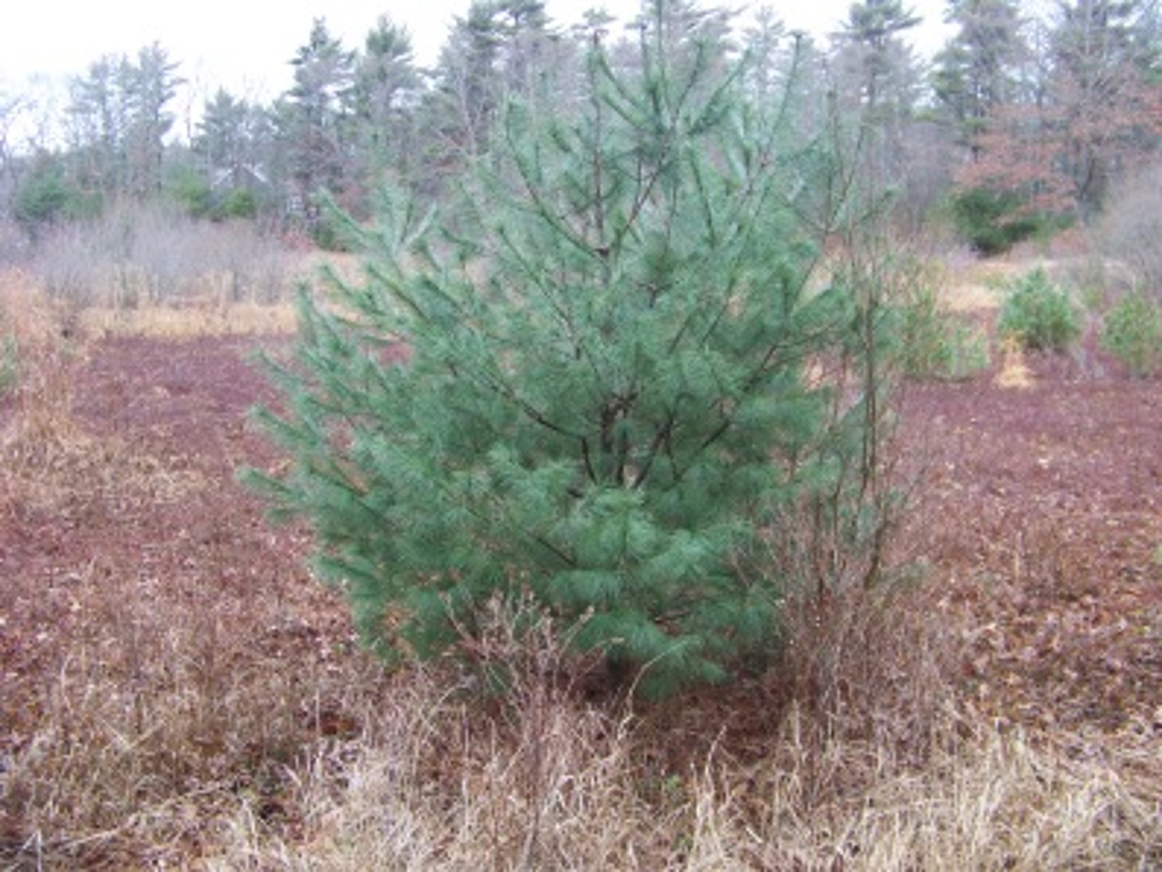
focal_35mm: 36
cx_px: 581
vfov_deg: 39.7
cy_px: 436
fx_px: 1209
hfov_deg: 51.3
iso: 91
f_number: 2.8
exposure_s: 1/30
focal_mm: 5.85
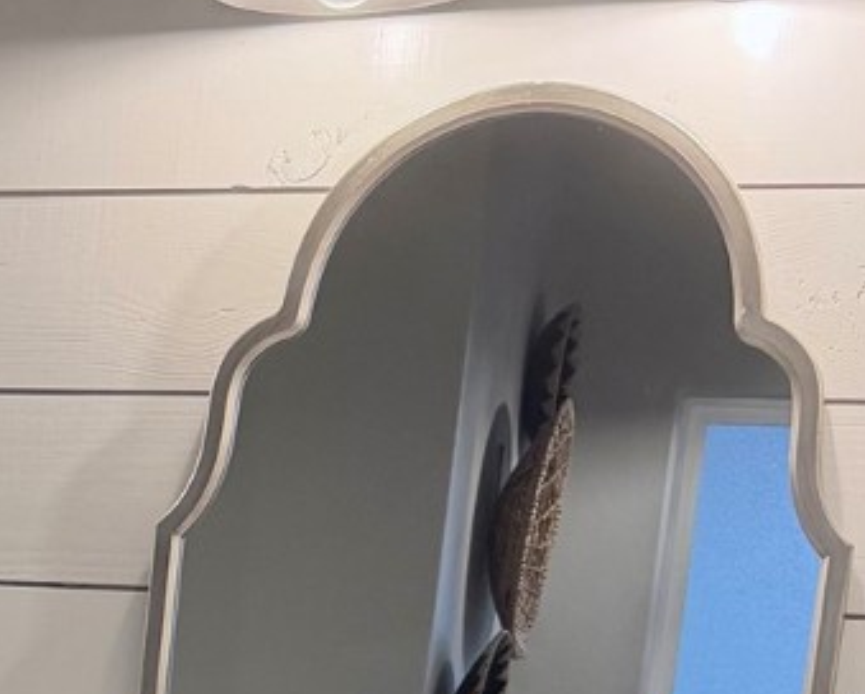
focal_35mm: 106
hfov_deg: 16.9
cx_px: -306
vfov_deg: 13.2
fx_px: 2717
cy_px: 1222
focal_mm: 6.76
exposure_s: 1/121
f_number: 1.78
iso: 200
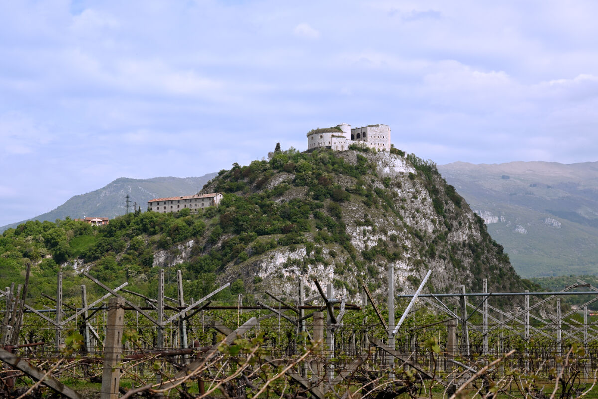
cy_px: 200
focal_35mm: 75
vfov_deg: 18.2
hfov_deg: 27.0
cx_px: 299
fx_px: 1246
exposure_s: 1/500
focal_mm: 50
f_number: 6.3
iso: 100
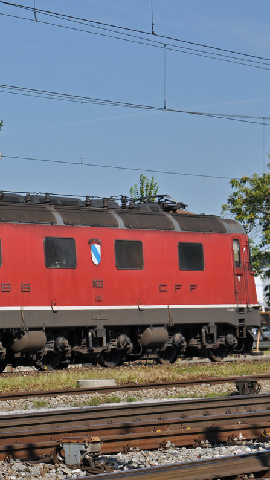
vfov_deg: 13.0
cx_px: 56
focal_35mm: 166
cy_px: 240
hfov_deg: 7.3
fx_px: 2111
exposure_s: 1/1000
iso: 200
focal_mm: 70
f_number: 6.3
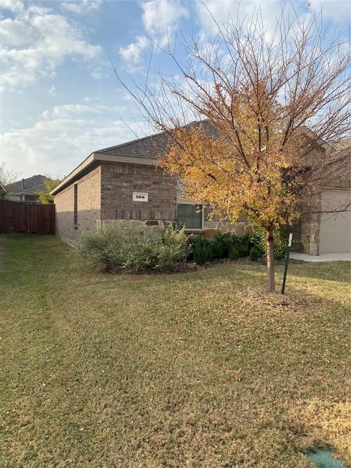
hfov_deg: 53.0
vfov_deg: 67.3
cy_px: 234
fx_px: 352
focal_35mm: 26
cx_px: 176
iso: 32
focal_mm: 4.25
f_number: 1.8
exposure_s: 1/2410
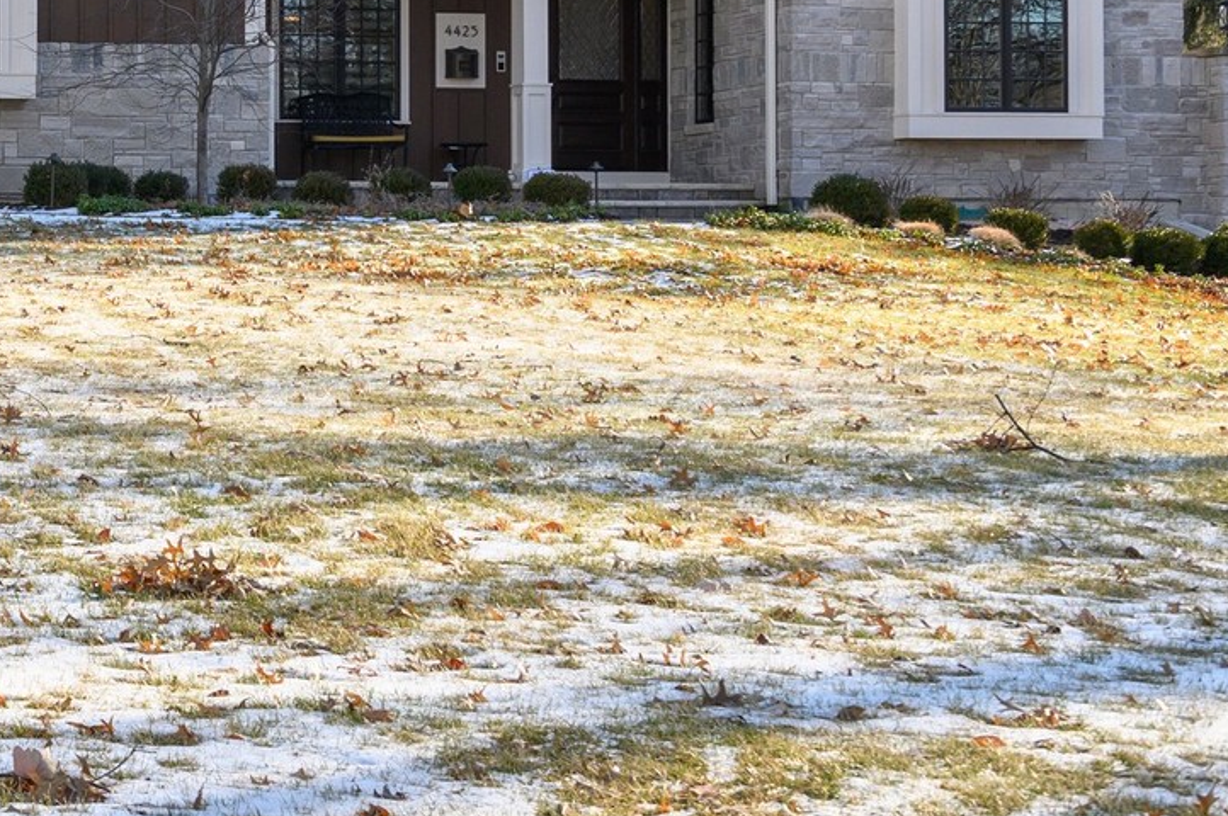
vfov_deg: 14.9
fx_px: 3067
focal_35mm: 90
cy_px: 20
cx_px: -54
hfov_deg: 21.7
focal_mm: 40
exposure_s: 1/400
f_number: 8
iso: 400
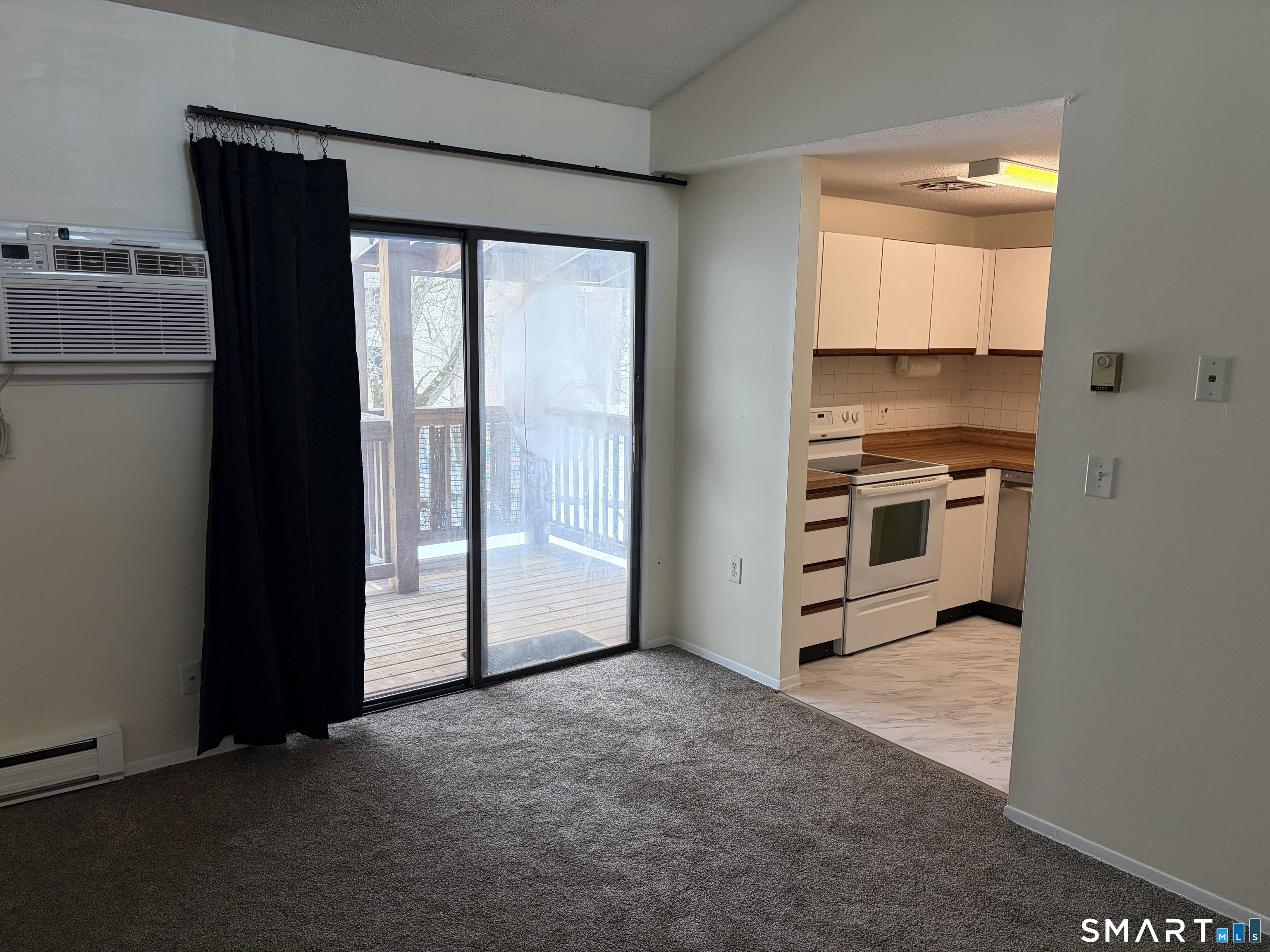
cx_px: 635
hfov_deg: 67.3
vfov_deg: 53.1
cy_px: 476
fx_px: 954
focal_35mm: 26
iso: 125
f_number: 1.6
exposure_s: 1/120
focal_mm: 5.96
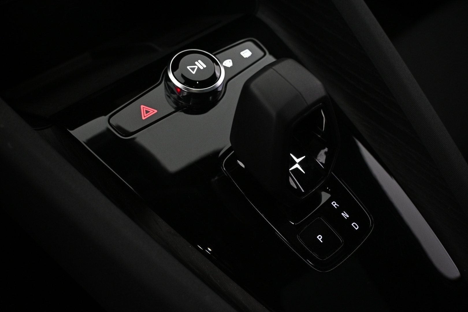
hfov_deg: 55.1
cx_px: 234
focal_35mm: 34
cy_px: 156
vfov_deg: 38.4
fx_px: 448
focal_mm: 23
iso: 1600
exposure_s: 1/40
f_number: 4.2
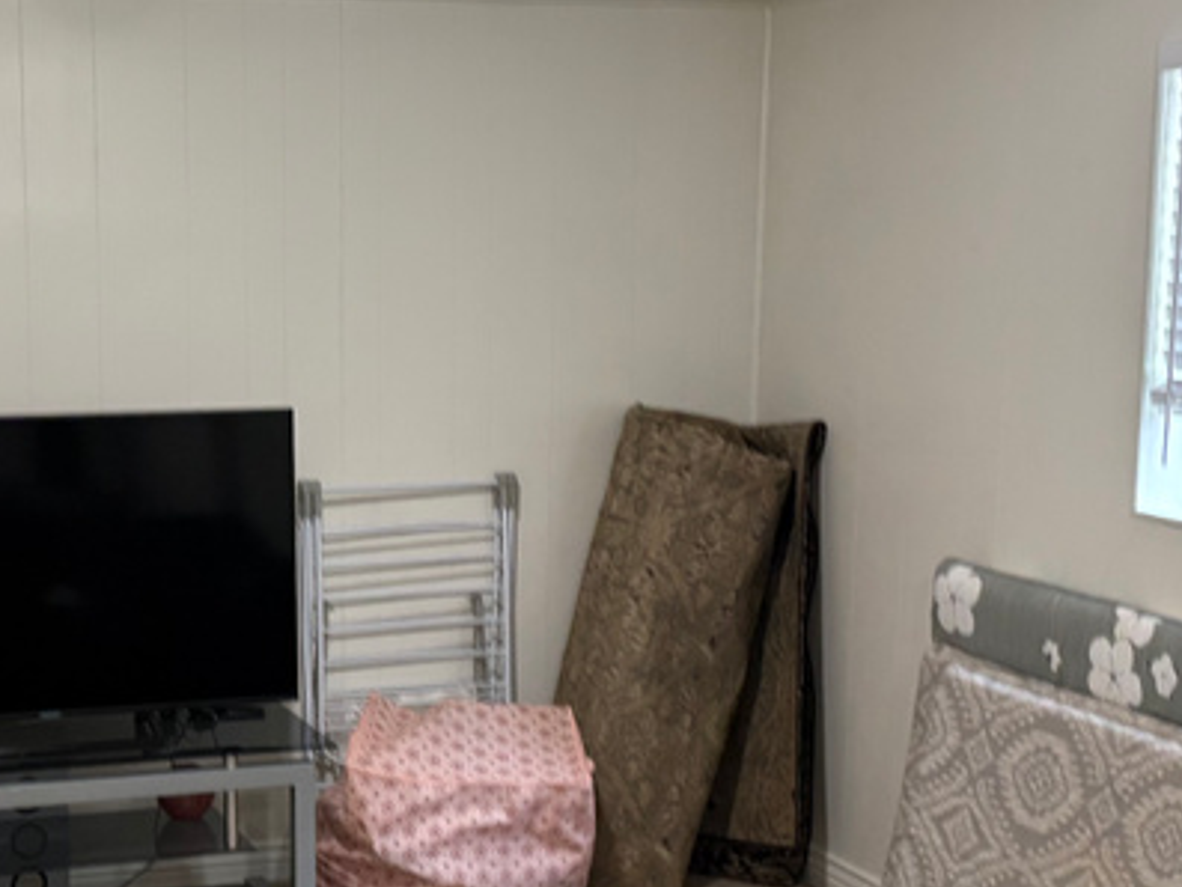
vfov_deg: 21.9
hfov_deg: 28.6
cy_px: 542
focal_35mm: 67
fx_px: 2288
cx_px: 333
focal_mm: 5.96
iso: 200
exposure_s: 1/60
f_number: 1.6
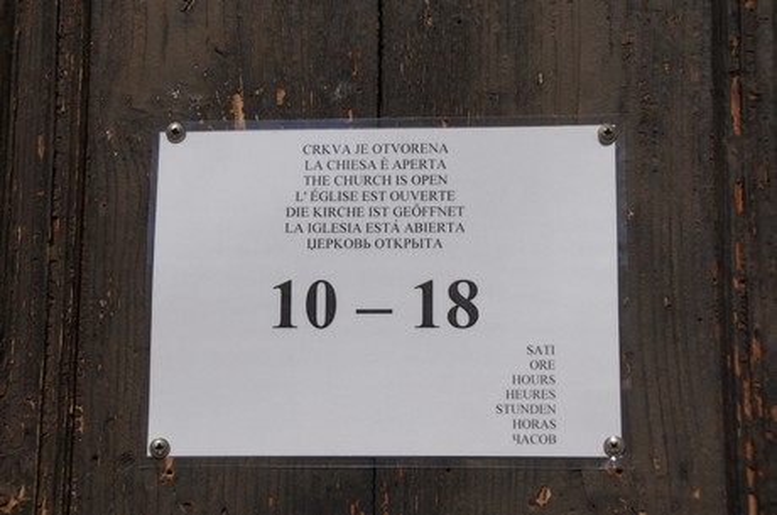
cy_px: 258
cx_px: 388
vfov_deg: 18.1
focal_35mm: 75
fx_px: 1616
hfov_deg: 27.0
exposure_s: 1/1000
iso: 100
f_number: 7.1
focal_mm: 50
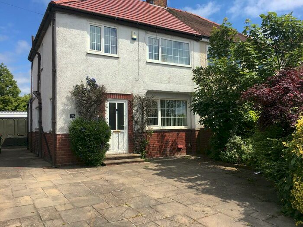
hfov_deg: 61.7
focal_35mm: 29
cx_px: 152
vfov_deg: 48.2
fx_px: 254
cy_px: 114
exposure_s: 1/1508
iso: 25
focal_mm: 4.15
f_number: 2.2
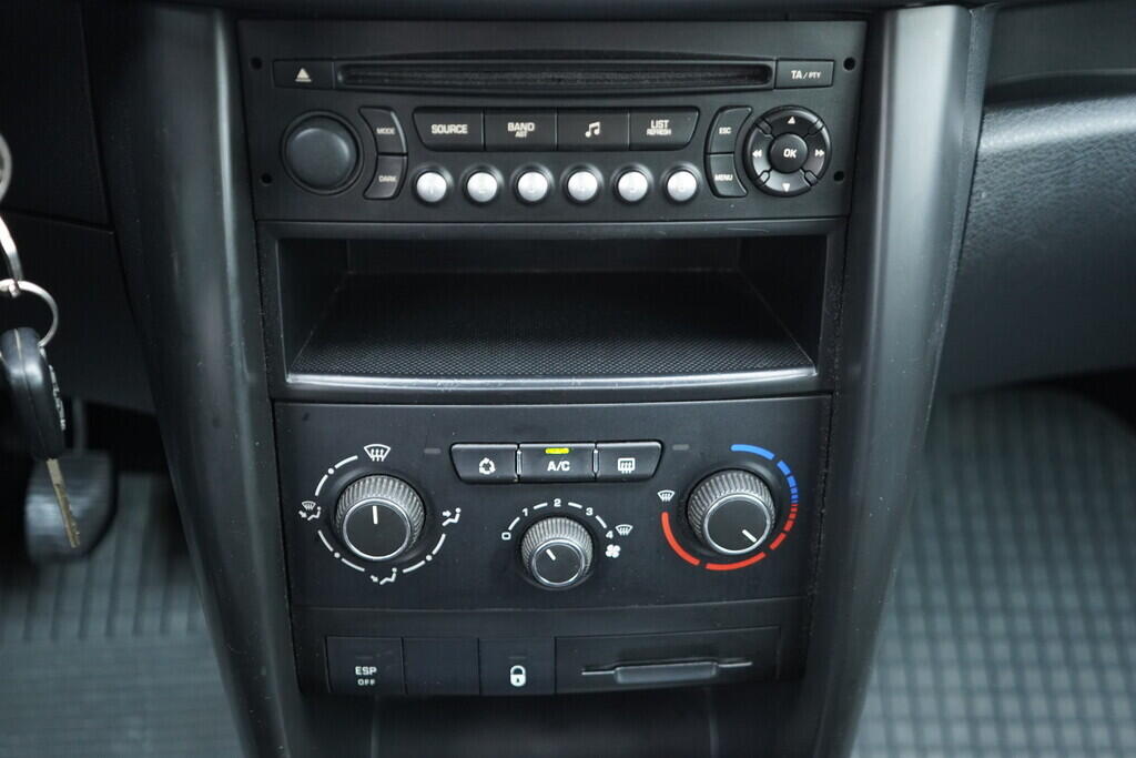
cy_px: 379
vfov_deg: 36.9
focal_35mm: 36
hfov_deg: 53.1
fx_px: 1136
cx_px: 568
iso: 1250
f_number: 2.8
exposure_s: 1/40
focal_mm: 24
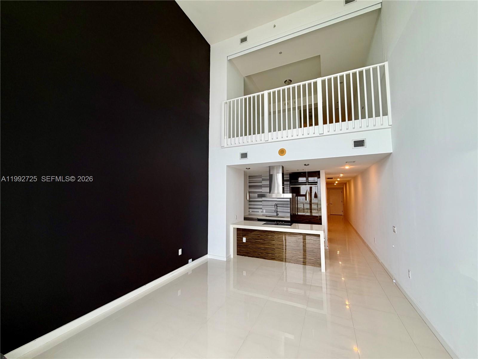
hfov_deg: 102.1
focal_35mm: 14
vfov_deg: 85.7
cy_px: 180
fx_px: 193
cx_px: 239
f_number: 2.2
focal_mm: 2.22
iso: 64
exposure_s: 1/120
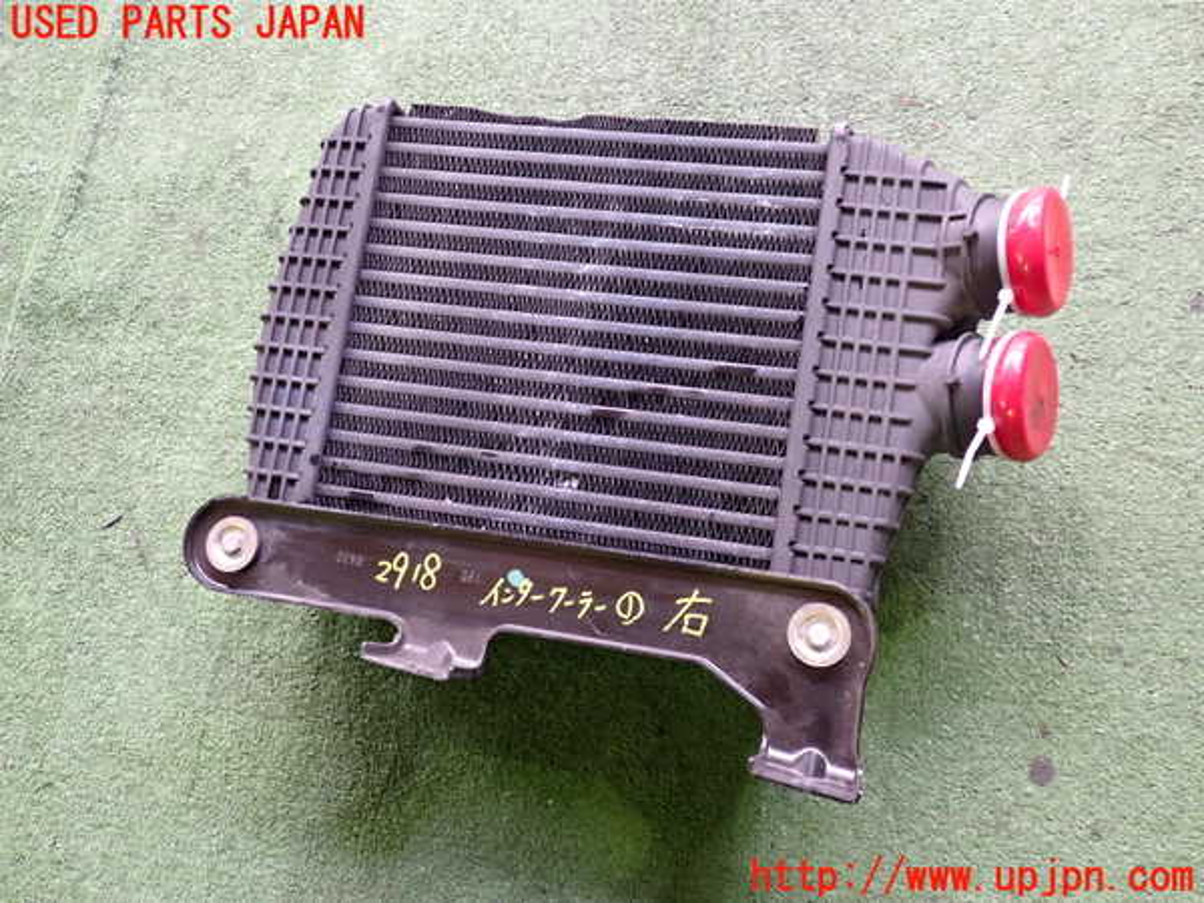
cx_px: 602
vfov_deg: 46.8
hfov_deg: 60.0
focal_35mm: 30
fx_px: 1043
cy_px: 452
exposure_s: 1/30
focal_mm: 5.4
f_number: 2.3
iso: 320
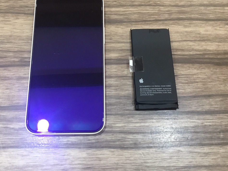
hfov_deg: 47.7
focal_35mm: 39
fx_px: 257
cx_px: 98
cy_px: 68
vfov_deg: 36.7
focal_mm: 3.3
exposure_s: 1/30
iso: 160
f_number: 2.4
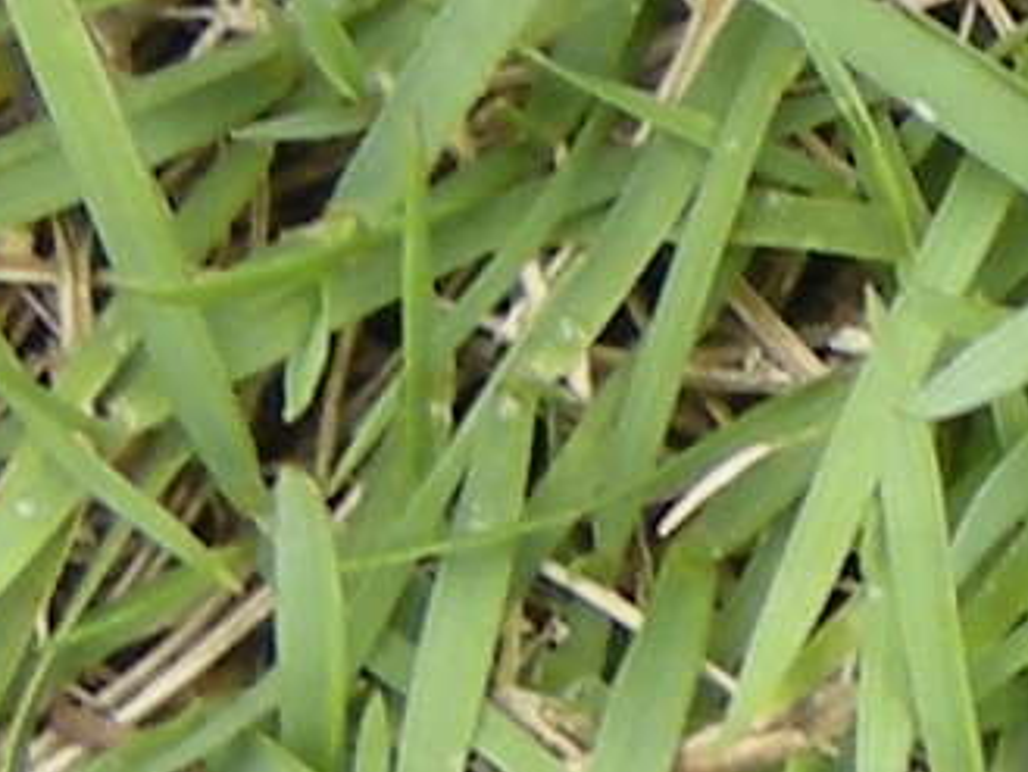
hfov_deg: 6.7
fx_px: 7576
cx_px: 3556
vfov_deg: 5.5
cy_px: 2385
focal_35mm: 255
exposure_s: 1/55
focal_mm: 7.5
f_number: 3
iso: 64
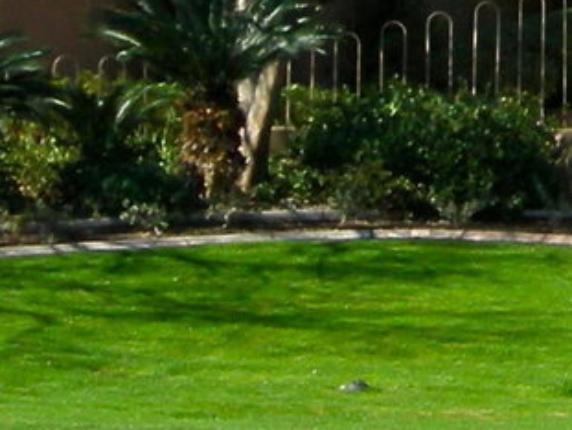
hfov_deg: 10.3
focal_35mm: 185
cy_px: -276
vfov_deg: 7.8
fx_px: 3061
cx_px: 892
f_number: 6
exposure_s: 1/241
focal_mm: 7.5
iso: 64
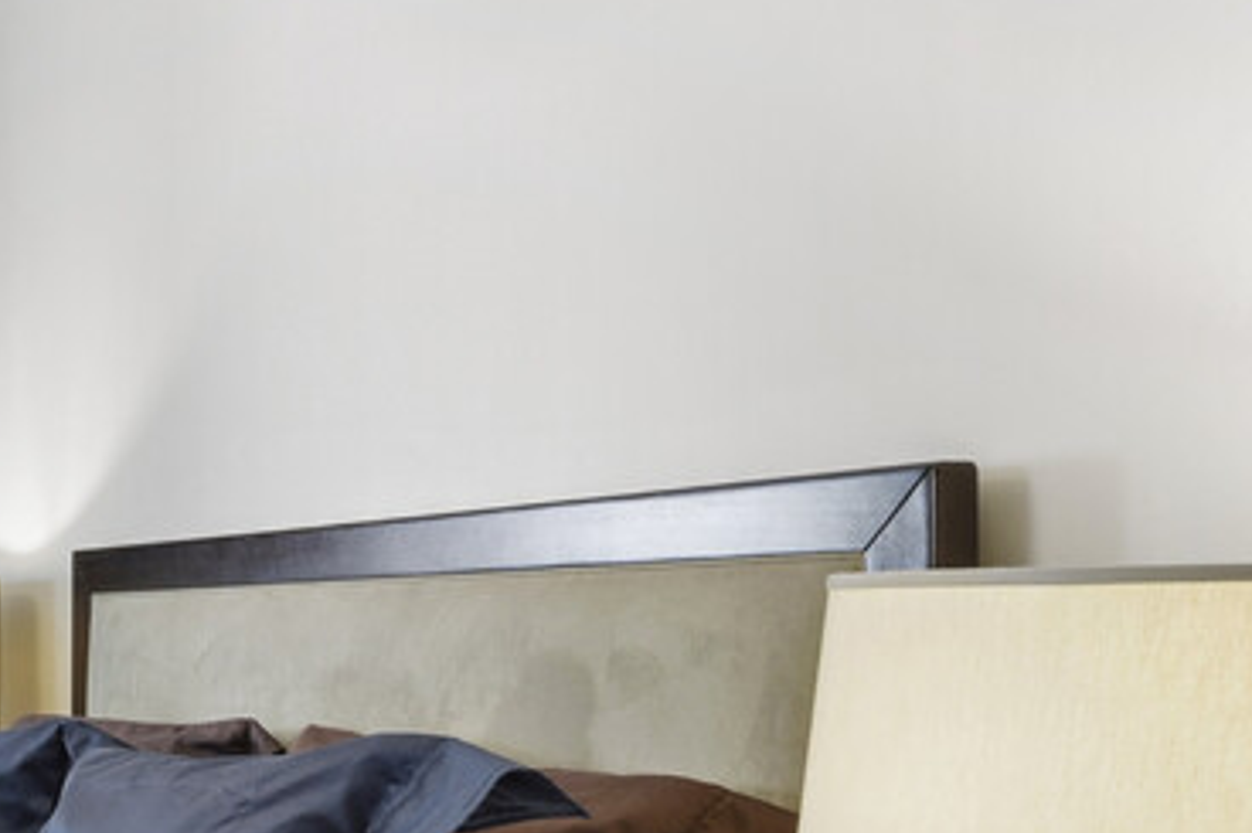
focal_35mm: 57
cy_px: 857
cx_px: -851
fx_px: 1981
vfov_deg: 22.7
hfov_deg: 23.5
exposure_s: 1/1.67
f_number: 11
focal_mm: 14
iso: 200
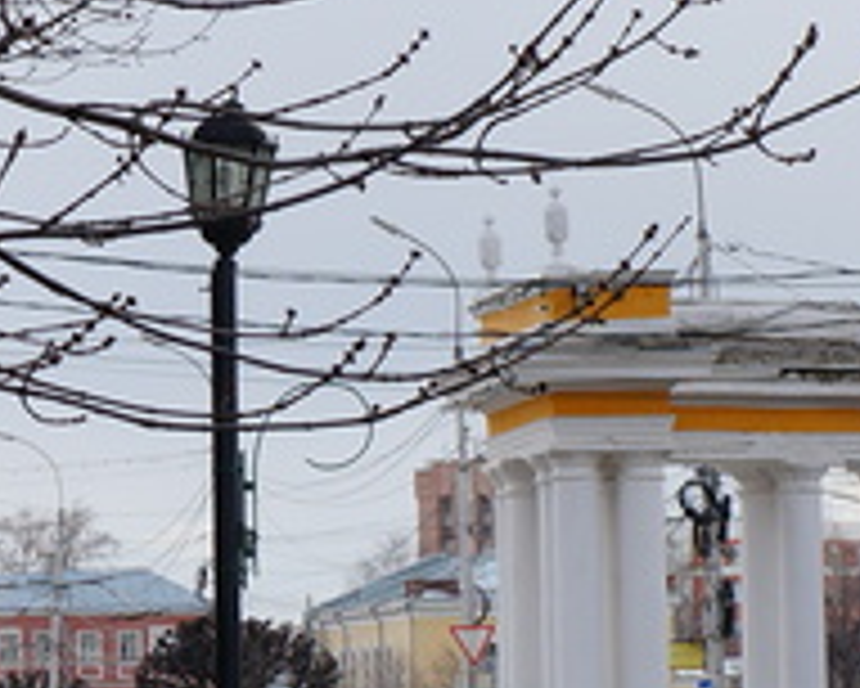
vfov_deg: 5.9
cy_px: 659
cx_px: 392
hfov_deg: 7.3
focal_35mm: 263
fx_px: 6697
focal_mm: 42
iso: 100
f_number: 7.1
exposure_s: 1/125
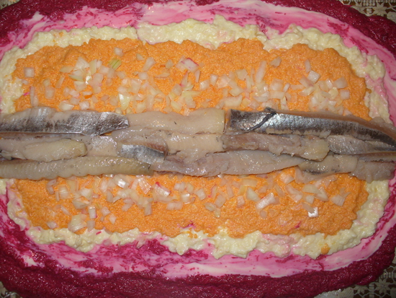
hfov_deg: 50.1
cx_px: 198
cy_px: 149
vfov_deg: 38.7
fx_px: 423
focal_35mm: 37
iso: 80
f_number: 2.8
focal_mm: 6.1
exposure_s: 1/60
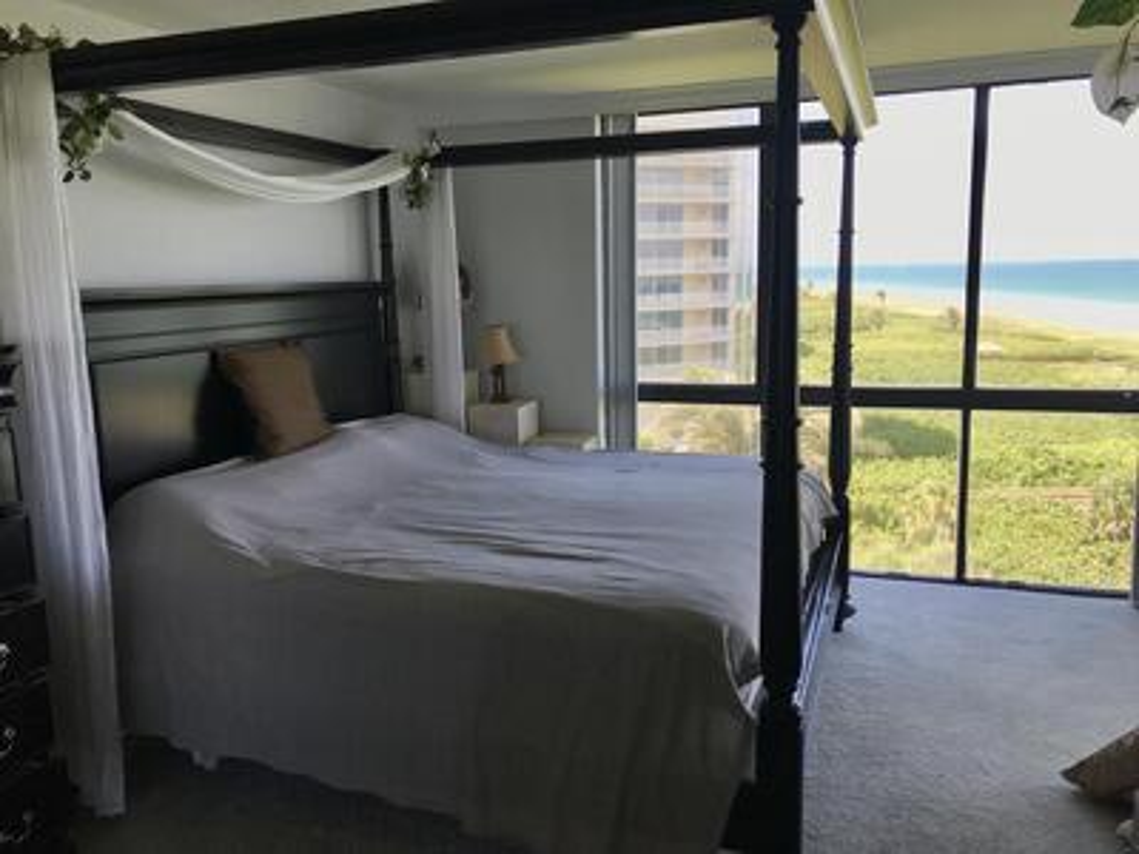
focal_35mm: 28
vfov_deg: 49.7
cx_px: 570
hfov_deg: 63.4
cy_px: 427
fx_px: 921
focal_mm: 3.99
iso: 20
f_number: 1.8
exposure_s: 1/242
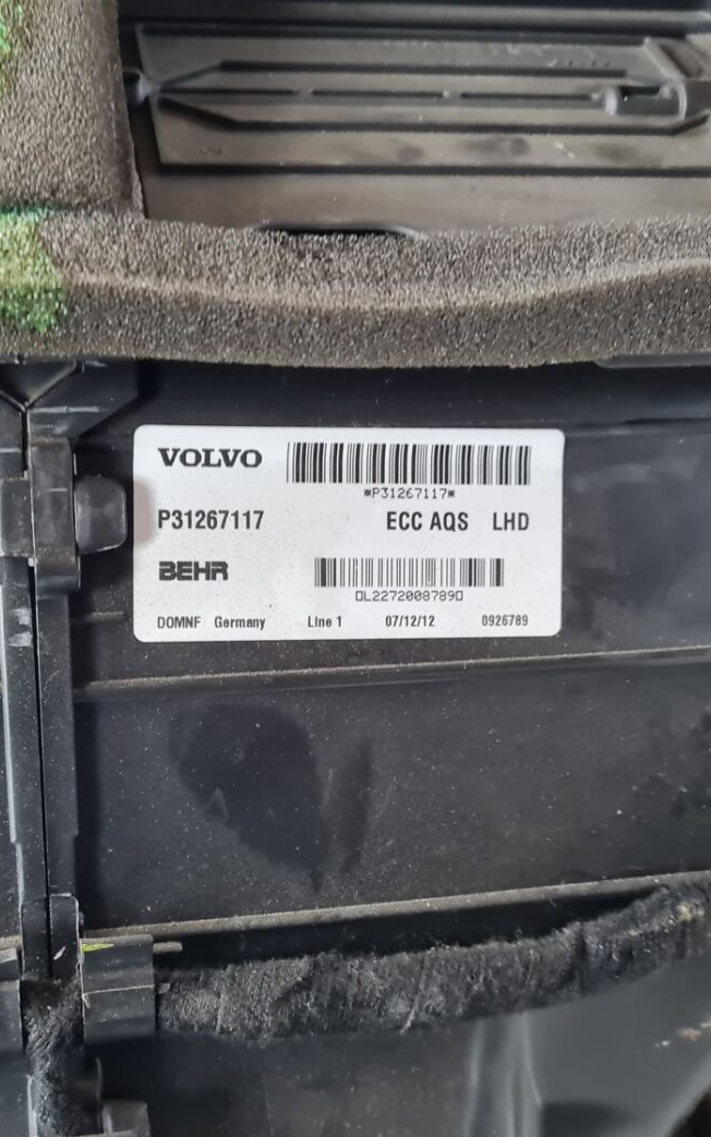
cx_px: 202
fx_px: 1147
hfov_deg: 33.9
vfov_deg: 52.7
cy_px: 571
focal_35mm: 37
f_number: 1.8
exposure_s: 1/100
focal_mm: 5.4
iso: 320
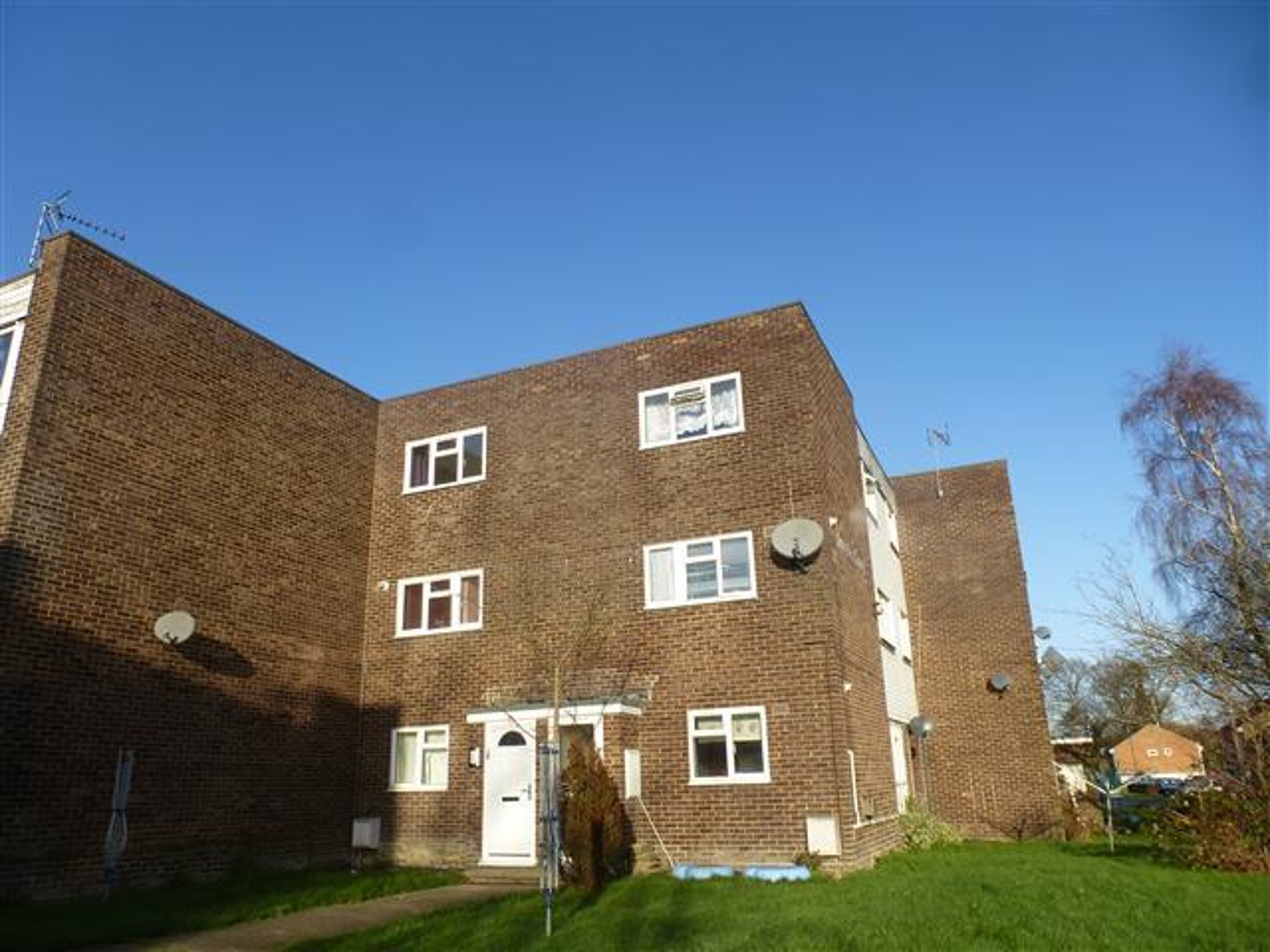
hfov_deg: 71.6
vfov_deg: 56.8
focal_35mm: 24
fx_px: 881
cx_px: 635
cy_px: 476
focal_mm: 4.3
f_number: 4
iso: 100
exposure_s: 1/500
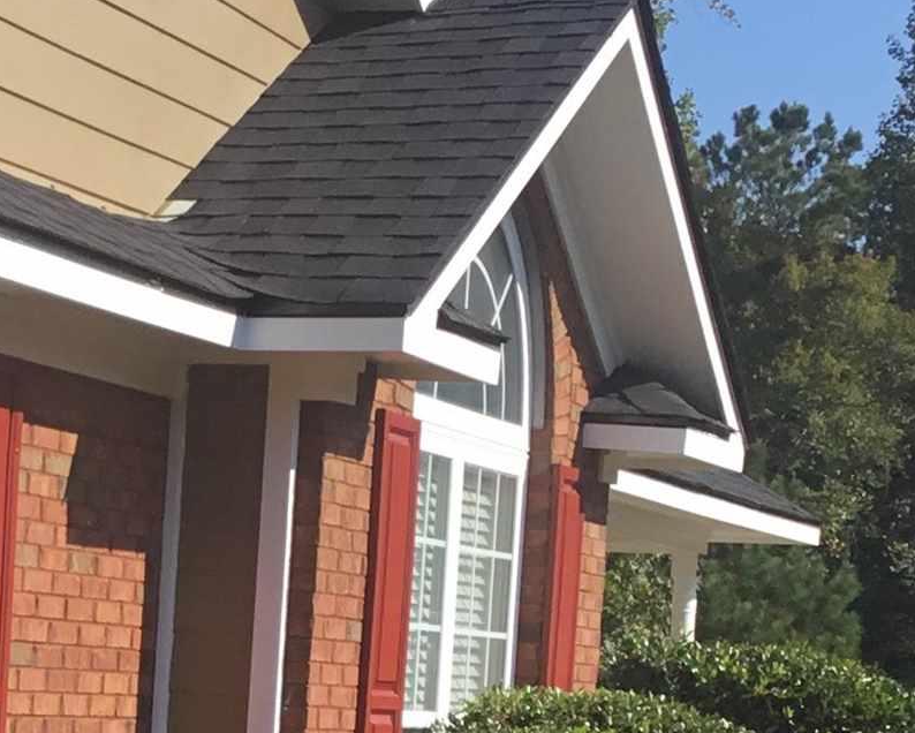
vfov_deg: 13.0
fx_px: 3170
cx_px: -226
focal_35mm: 117
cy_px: 751
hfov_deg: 15.7
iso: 25
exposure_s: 1/926
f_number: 2.4
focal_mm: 3.3
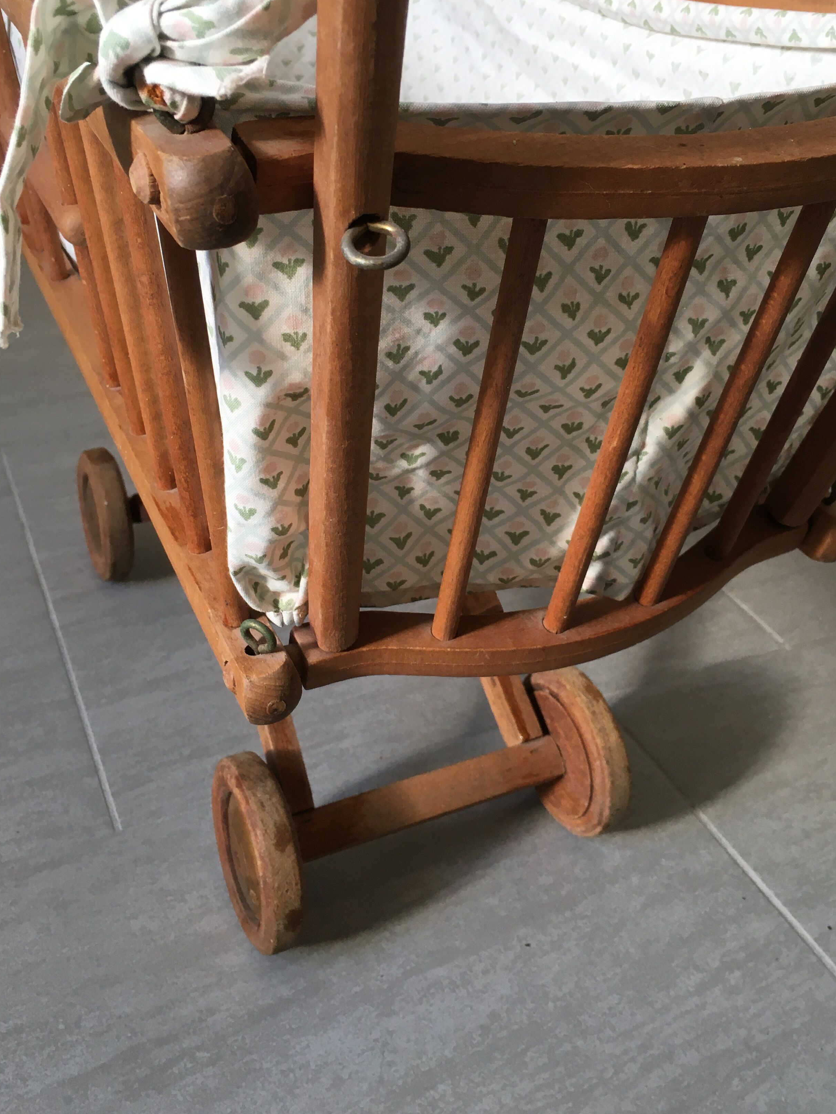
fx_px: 1159
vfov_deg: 51.0
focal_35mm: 36
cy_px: 447
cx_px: 438
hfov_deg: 39.6
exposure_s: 1/33
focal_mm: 4.15
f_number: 2.2
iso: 25
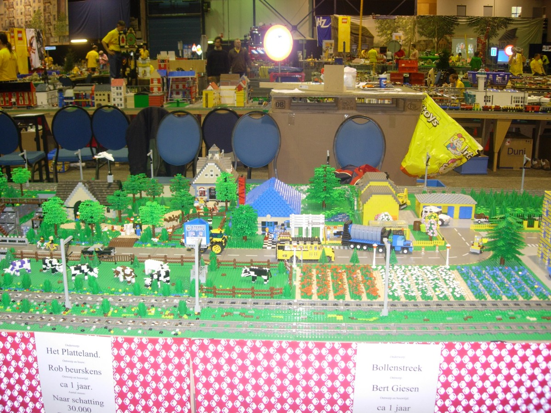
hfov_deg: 49.0
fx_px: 605
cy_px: 206
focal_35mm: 38
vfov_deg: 37.7
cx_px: 276
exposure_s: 1/10
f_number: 2.8
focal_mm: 7.8
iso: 79
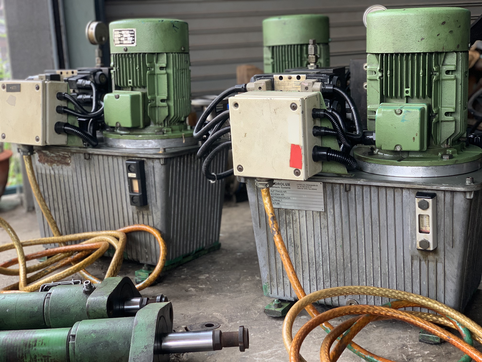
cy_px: 181
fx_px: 724
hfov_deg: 36.8
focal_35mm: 52
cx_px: 241
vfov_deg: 28.0
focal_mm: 6
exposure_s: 1/122
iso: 80
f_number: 2.4
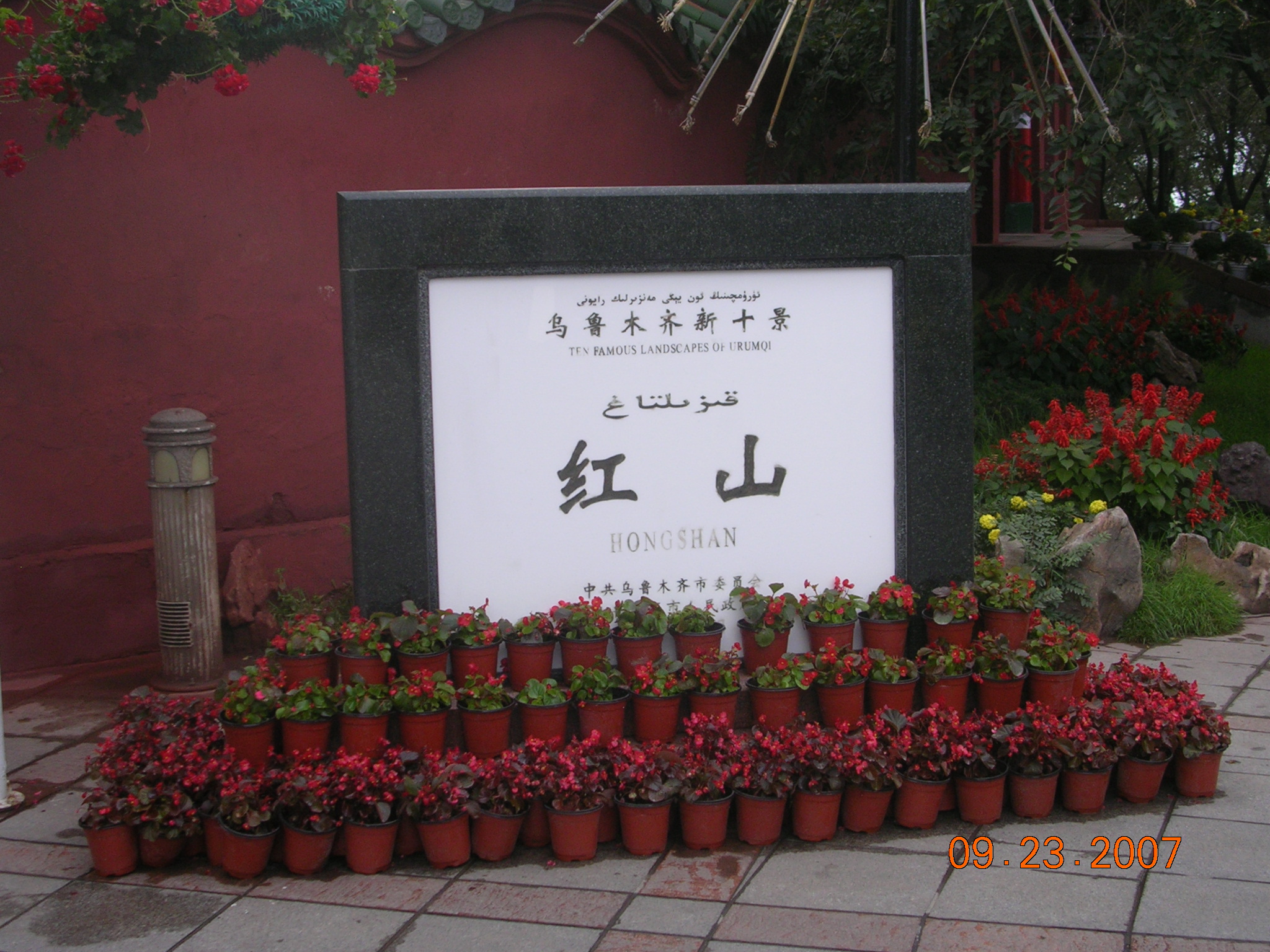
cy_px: 476
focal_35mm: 53
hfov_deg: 36.2
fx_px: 1944
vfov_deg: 27.5
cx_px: 635
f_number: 3.2
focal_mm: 8
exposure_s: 1/210
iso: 50
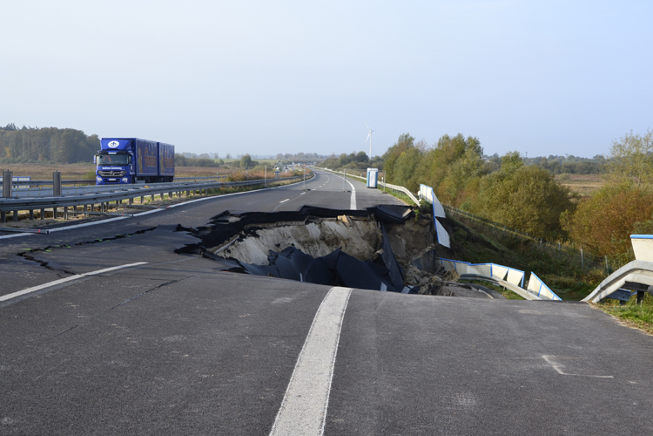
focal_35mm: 51
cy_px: 218
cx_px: 326
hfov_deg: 38.9
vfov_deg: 26.5
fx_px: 925
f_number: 10
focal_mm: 34
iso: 400
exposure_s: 1/250
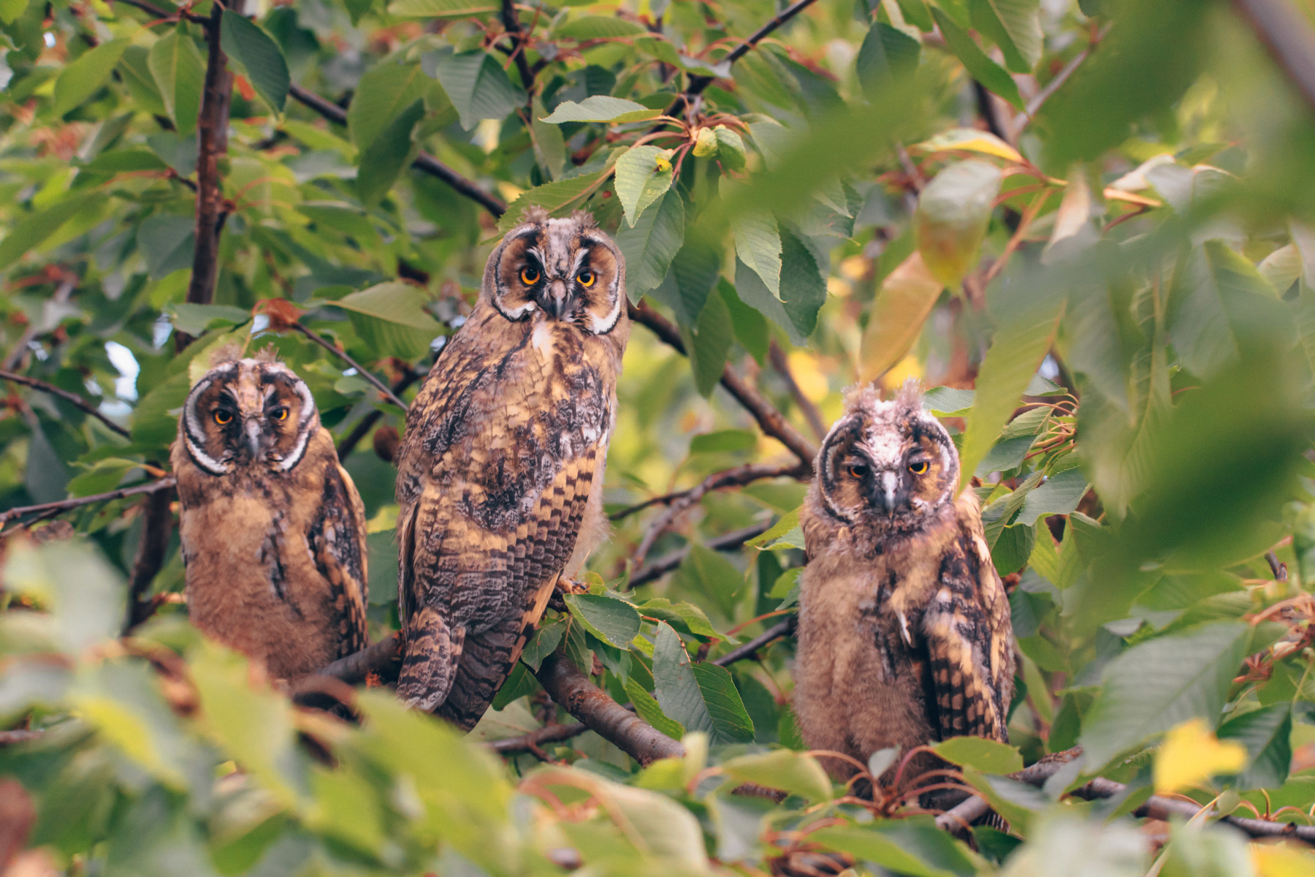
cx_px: 658
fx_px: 5479
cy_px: 438
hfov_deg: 13.7
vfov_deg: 9.1
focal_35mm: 150
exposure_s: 1/400
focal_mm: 150
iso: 640
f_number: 7.1
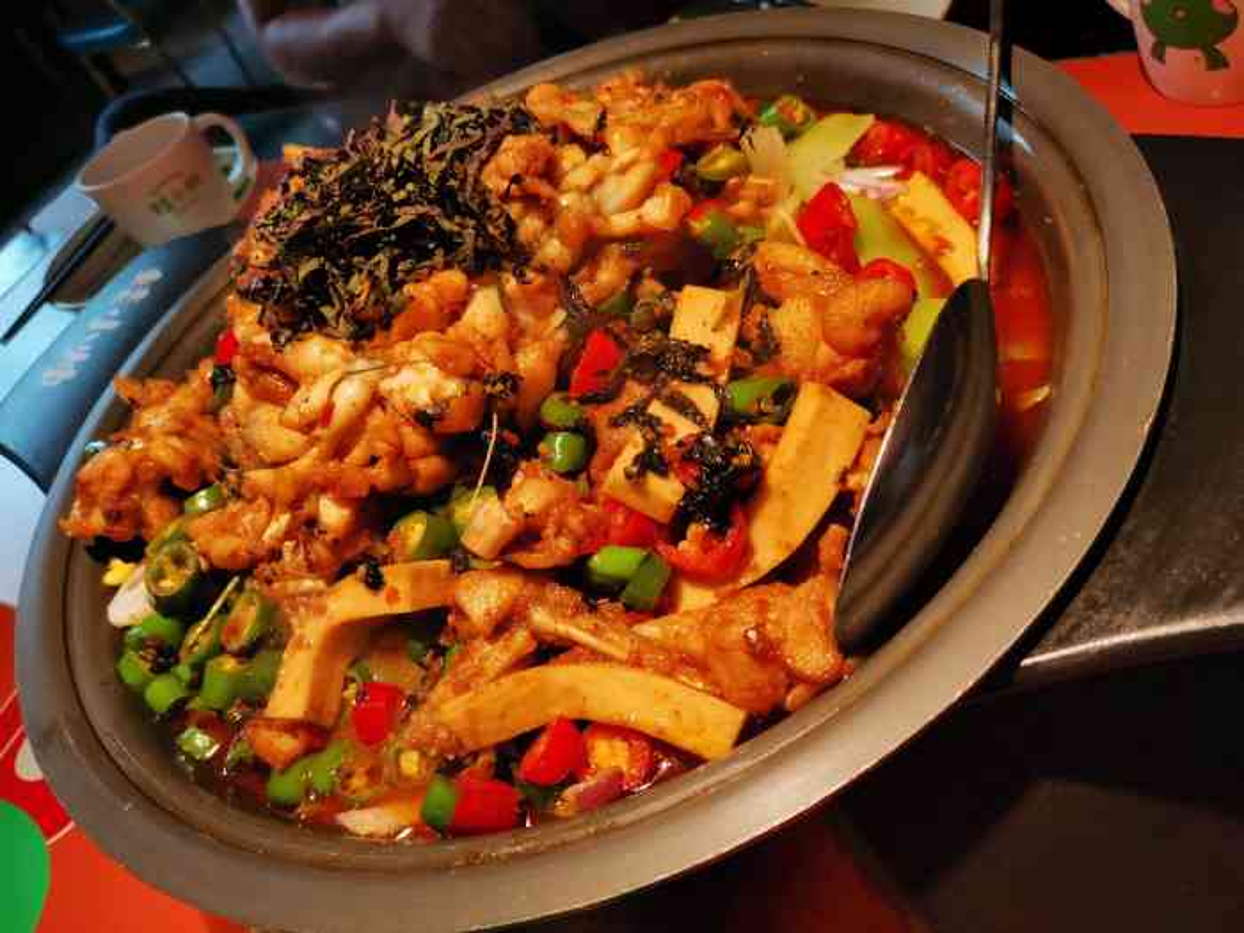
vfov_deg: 53.1
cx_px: 622
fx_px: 934
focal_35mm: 26
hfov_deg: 67.3
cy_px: 466
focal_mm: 4.75
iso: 160
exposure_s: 1/100
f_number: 1.8
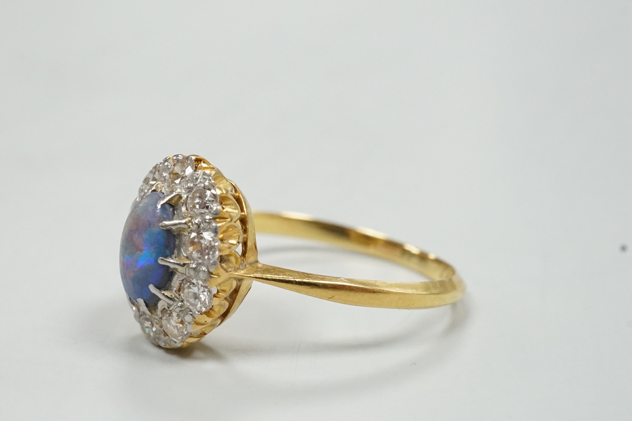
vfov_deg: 22.5
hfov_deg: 33.1
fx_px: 1053
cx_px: 211
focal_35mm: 60
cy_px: 279
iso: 2500
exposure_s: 1/60
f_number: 22
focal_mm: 30
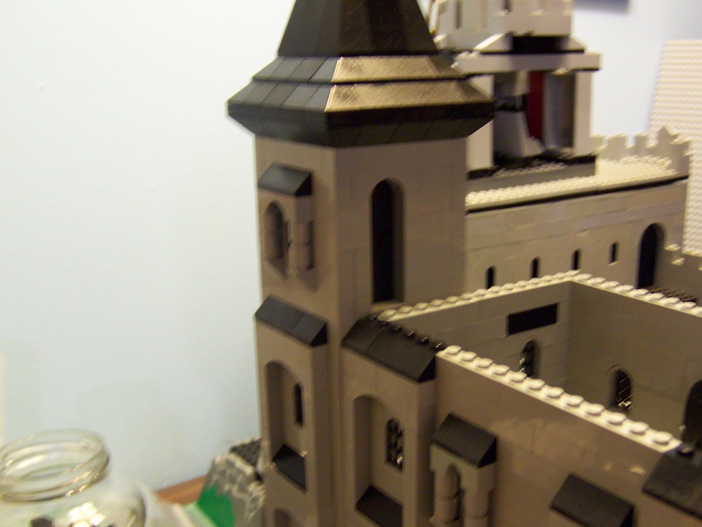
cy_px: 302
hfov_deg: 44.7
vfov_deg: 34.3
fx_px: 852
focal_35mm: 42
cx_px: 388
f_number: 2.8
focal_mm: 5.5
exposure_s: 1/8
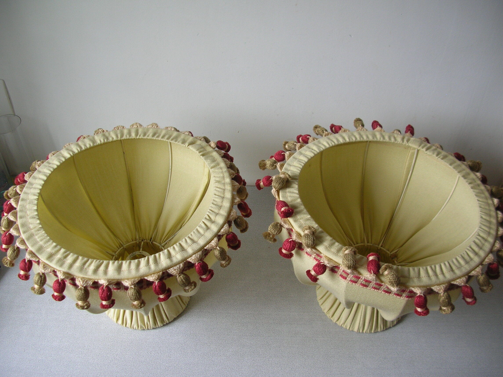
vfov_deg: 40.6
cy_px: 188
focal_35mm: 35
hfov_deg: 52.7
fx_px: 508
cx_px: 252
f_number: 2.8
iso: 50
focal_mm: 5.8
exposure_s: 1/11
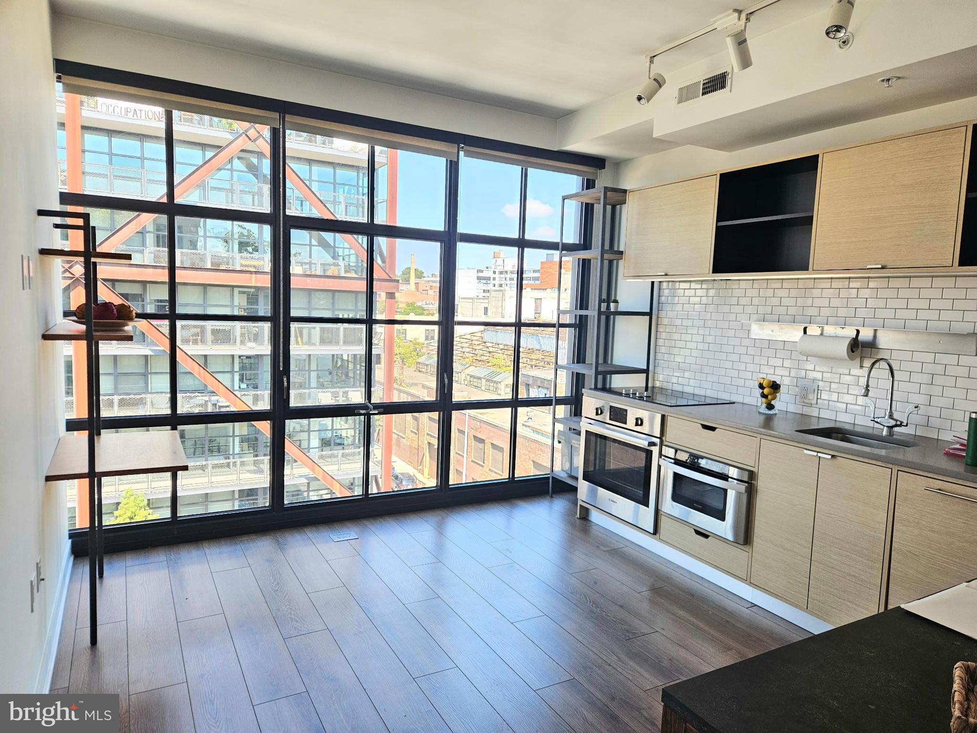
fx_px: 649
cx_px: 488
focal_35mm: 23
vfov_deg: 58.9
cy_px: 366
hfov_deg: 73.9
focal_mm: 5.4
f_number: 1.8
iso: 50
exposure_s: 1/120
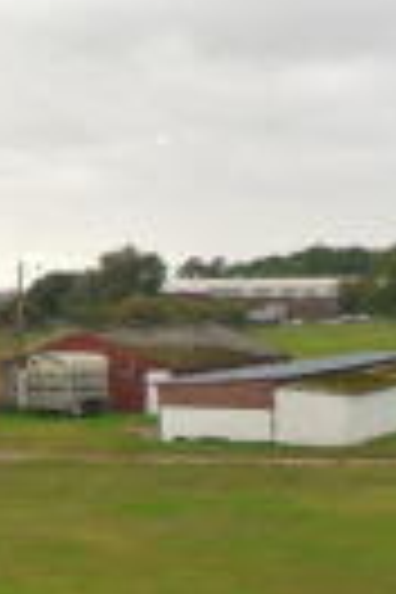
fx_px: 1848
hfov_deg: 11.8
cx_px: -140
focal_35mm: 112
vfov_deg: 18.2
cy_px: 245
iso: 100
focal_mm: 11.8
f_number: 4.5
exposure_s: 1/60
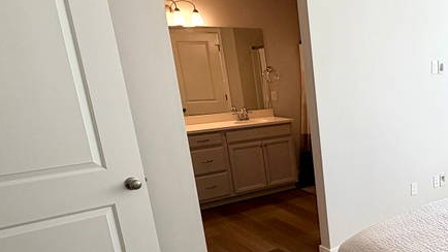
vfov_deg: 32.2
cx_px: 428
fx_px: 428
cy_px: 189
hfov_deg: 47.7
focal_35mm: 36
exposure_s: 1/120
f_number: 2.2
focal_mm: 2.22
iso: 20
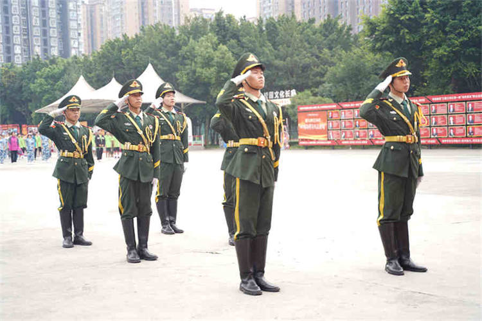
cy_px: 160
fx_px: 763
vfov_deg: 23.8
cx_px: 241
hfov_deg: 35.1
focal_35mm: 57
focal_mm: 57
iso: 50
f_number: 2.8
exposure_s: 1/125
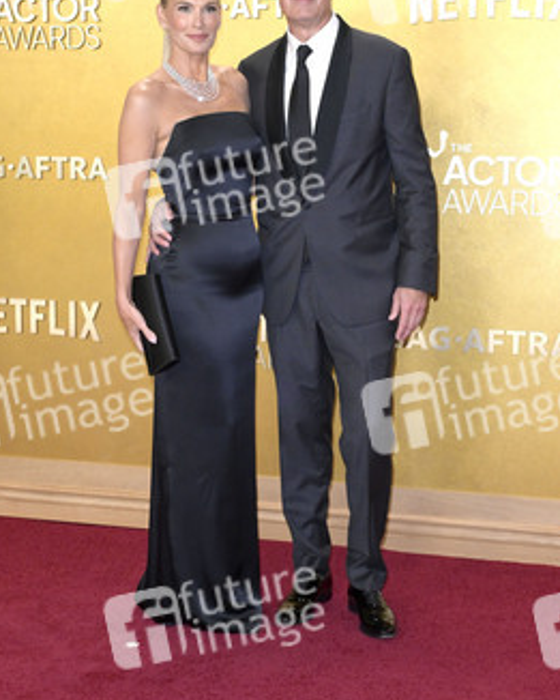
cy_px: 296
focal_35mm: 54
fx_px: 1118
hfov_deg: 28.1
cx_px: 277
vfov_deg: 34.7
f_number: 8
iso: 2500
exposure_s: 1/200
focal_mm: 47
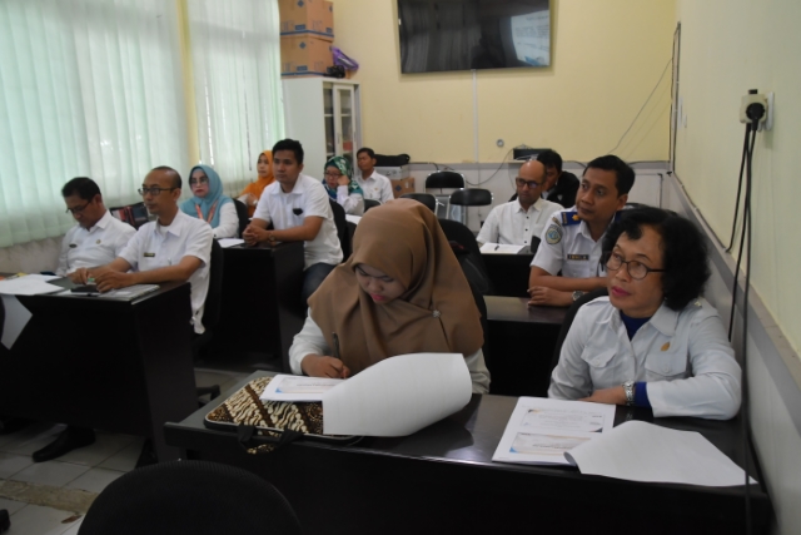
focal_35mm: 32
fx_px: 701
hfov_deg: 59.5
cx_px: 400
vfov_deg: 41.7
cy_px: 268
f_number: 6.3
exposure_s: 1/50
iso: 1600
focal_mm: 21
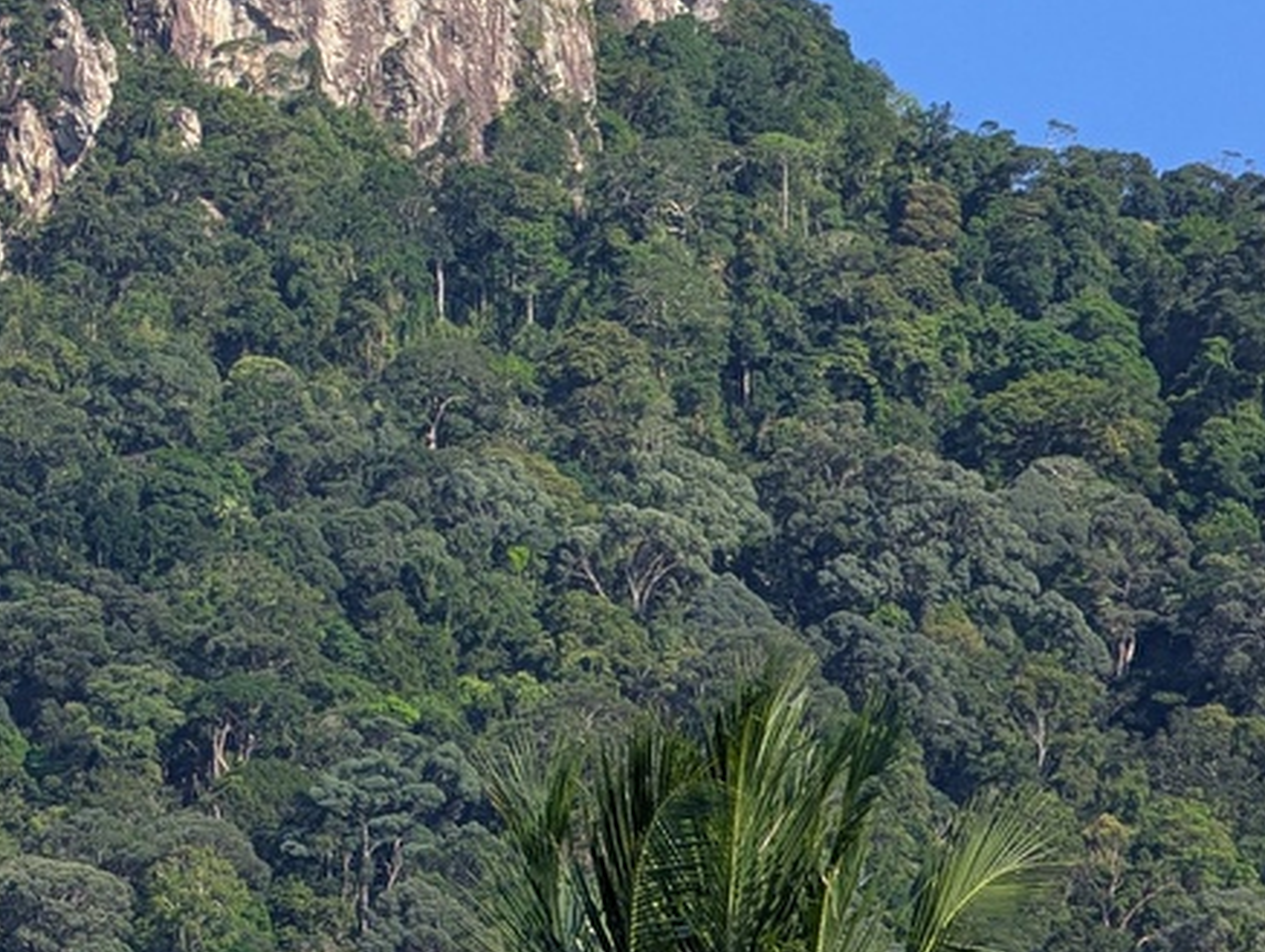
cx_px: -556
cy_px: -195
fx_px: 11527
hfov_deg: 6.2
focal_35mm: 315
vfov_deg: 4.7
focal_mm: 19
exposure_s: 1/310
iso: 35
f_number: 3.5
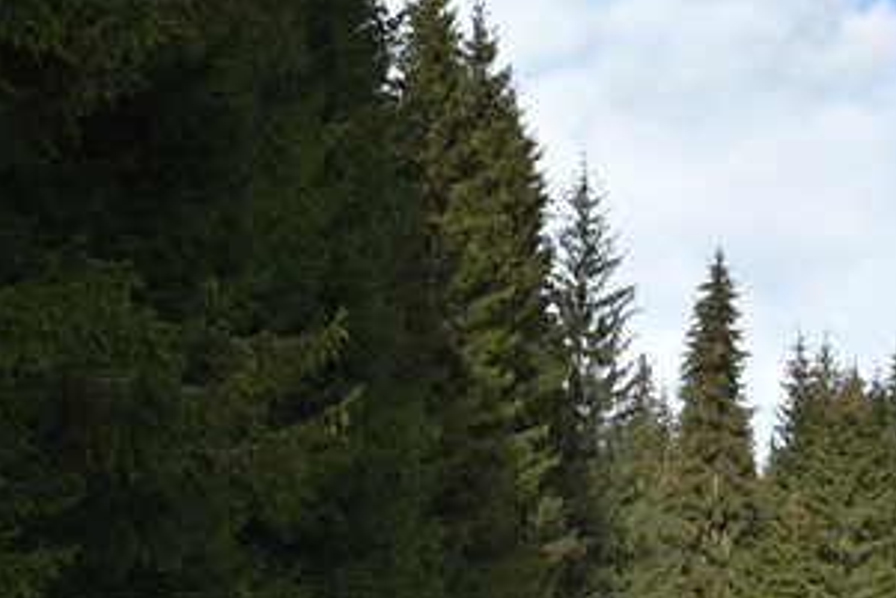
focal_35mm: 89
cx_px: 700
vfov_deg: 14.9
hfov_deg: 22.5
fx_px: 2223
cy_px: 675
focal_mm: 23
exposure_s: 1/250
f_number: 8
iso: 200
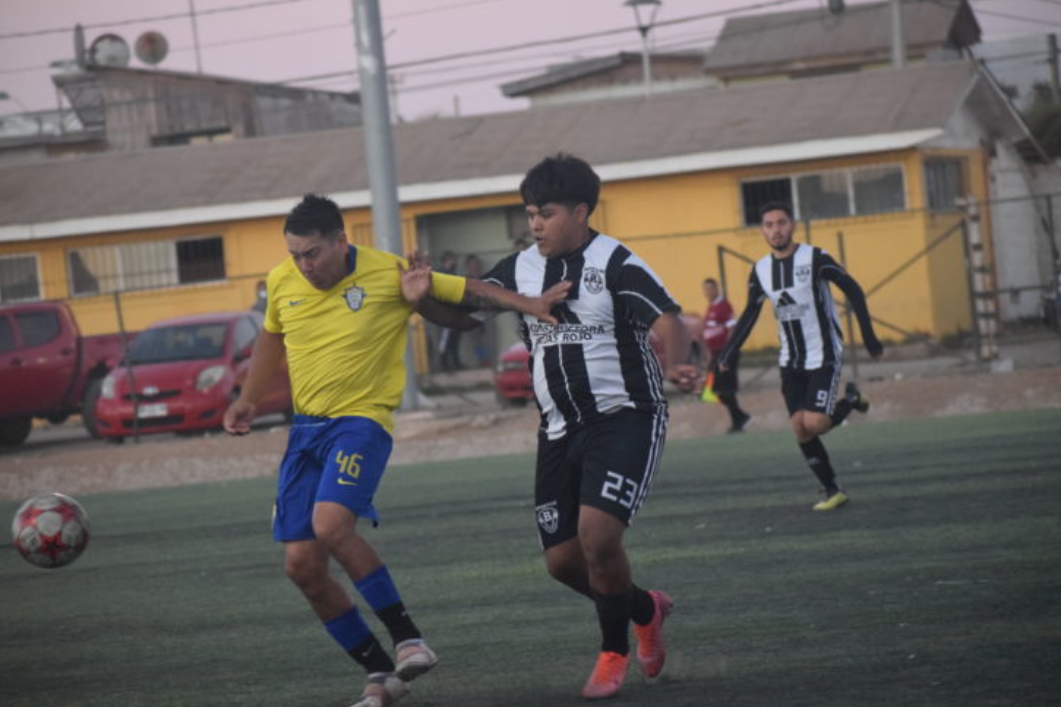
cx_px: 522
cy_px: 366
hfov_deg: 9.6
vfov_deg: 6.4
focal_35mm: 215
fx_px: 6321
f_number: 4.8
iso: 3200
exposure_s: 1/400
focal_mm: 135
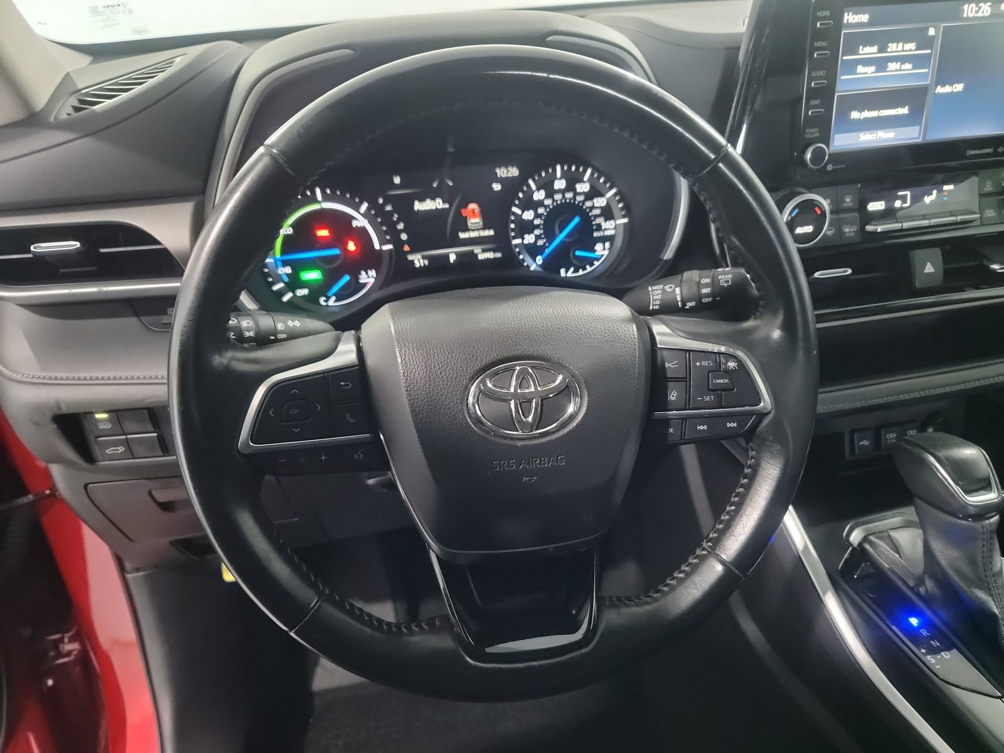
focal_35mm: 24
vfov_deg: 56.8
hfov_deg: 71.6
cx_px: 502
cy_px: 376
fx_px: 696
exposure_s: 1/16
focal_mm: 6.7
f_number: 1.8
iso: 2375
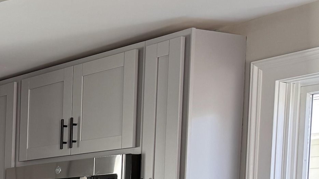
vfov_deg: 13.1
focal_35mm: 86
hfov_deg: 20.7
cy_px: 286
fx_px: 727
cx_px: -175
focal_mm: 6.76
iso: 100
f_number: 1.78
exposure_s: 1/121
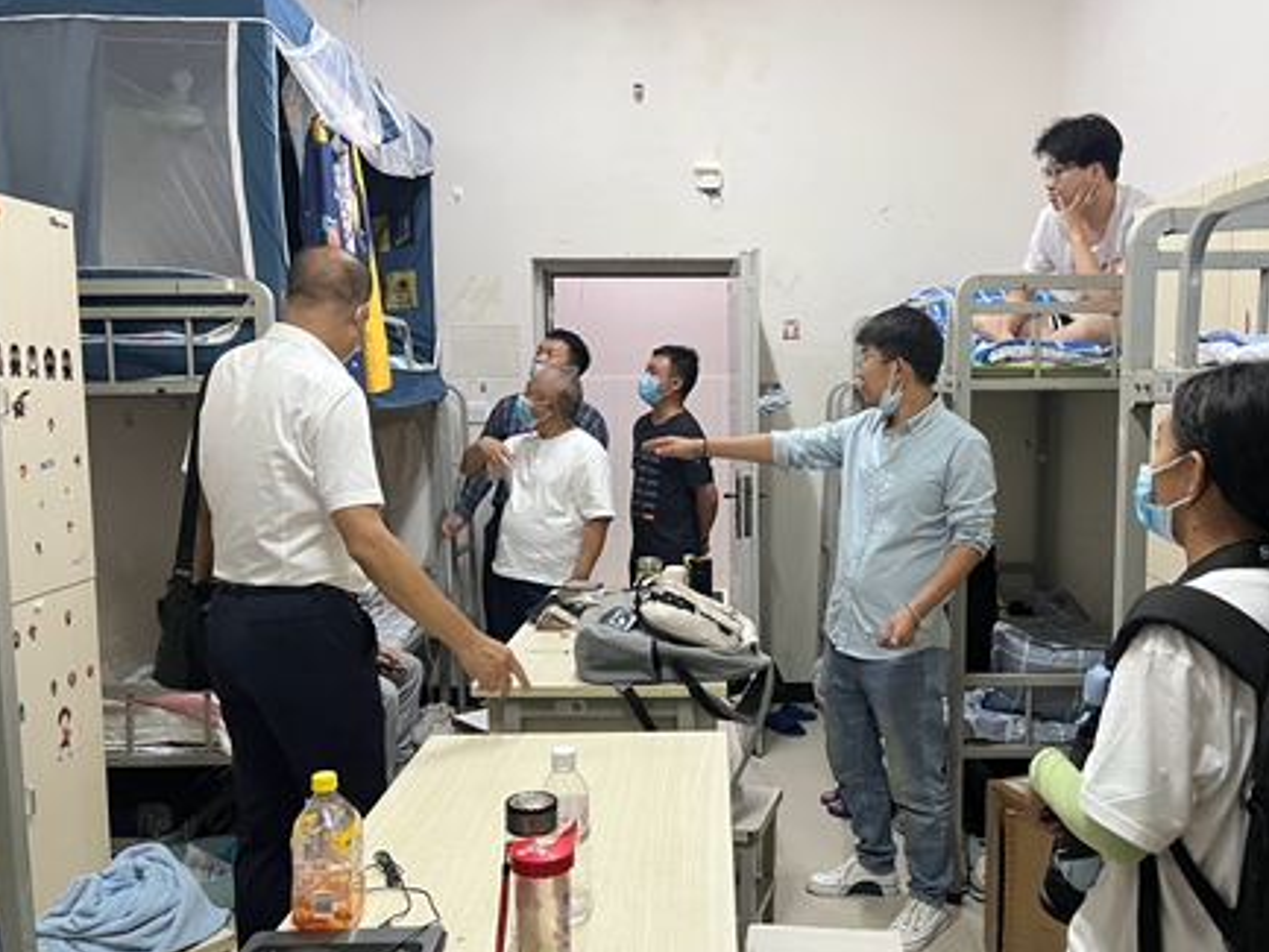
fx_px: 1100
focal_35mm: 30
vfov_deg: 46.8
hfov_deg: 59.8
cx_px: 706
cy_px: 497
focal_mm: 5.1
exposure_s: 1/60
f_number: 1.6
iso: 500
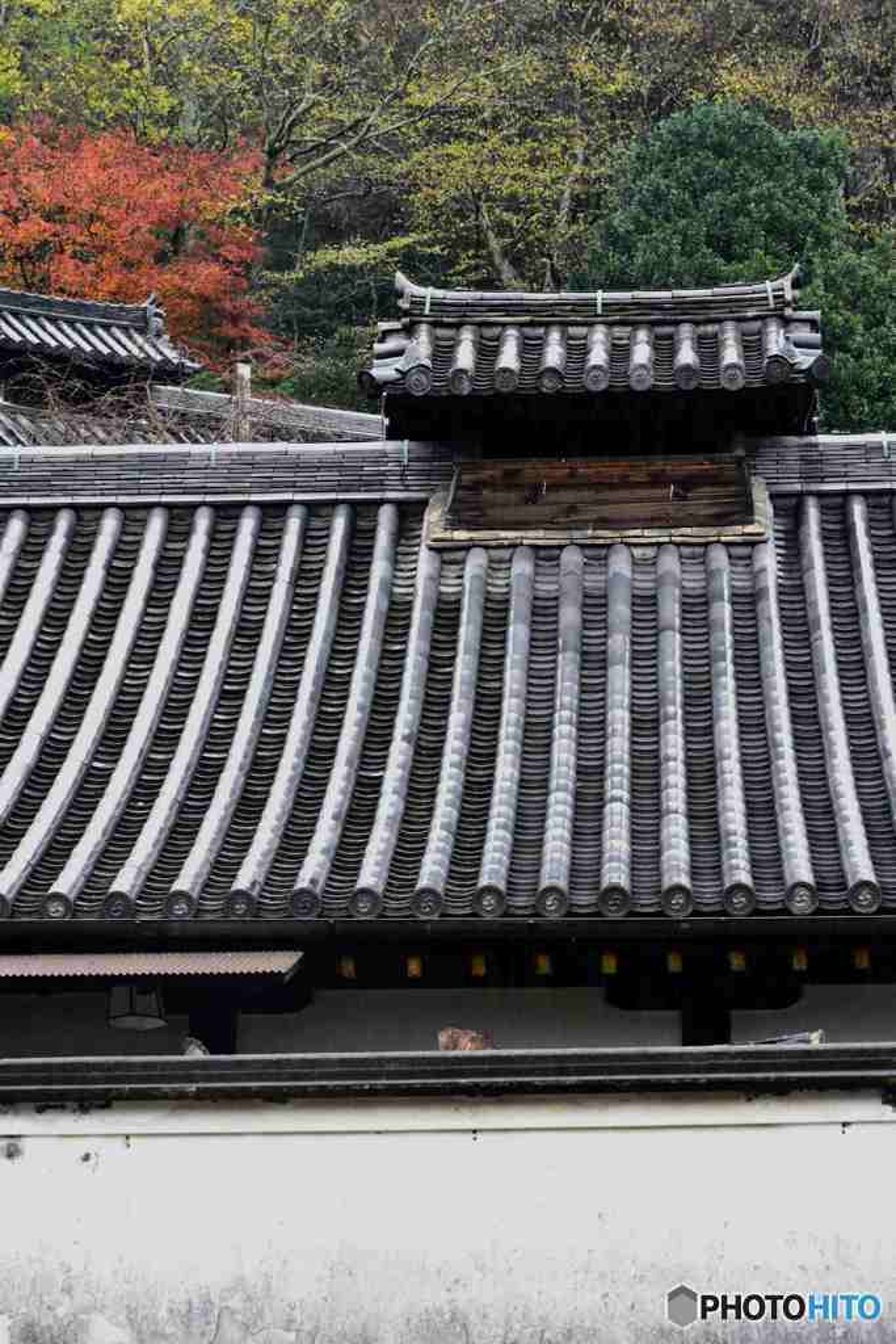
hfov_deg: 11.4
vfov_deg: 17.1
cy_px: 672
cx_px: 448
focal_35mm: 120
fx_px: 4478
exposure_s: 1/60
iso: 3200
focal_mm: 120
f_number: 11
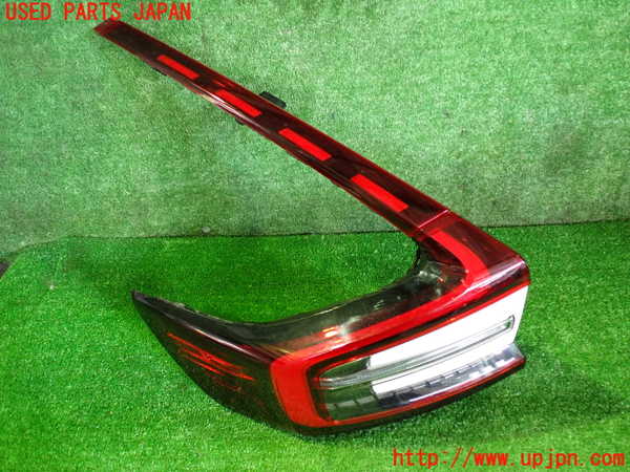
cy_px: 236
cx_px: 315
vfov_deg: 46.8
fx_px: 546
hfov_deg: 60.0
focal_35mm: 30
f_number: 2.3
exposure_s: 1/30
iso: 800
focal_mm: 5.4
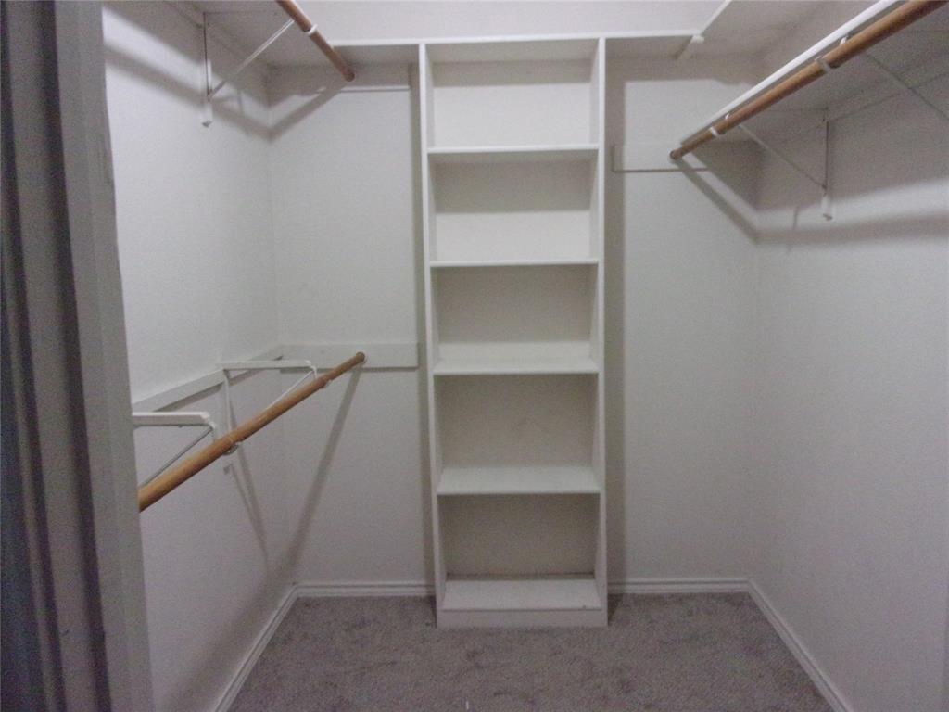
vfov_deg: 49.7
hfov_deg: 63.4
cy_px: 356
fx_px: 768
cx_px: 474
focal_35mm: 28
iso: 800
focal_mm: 5.1
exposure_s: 1/56
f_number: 3.9
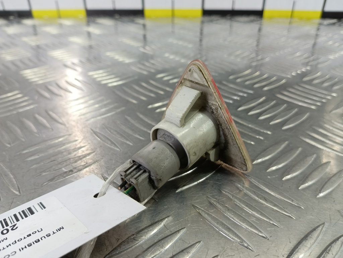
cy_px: 129
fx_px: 228
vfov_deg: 58.9
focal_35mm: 23
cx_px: 172
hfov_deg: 73.9
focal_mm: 4.11
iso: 119
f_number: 1.6
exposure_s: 1/50
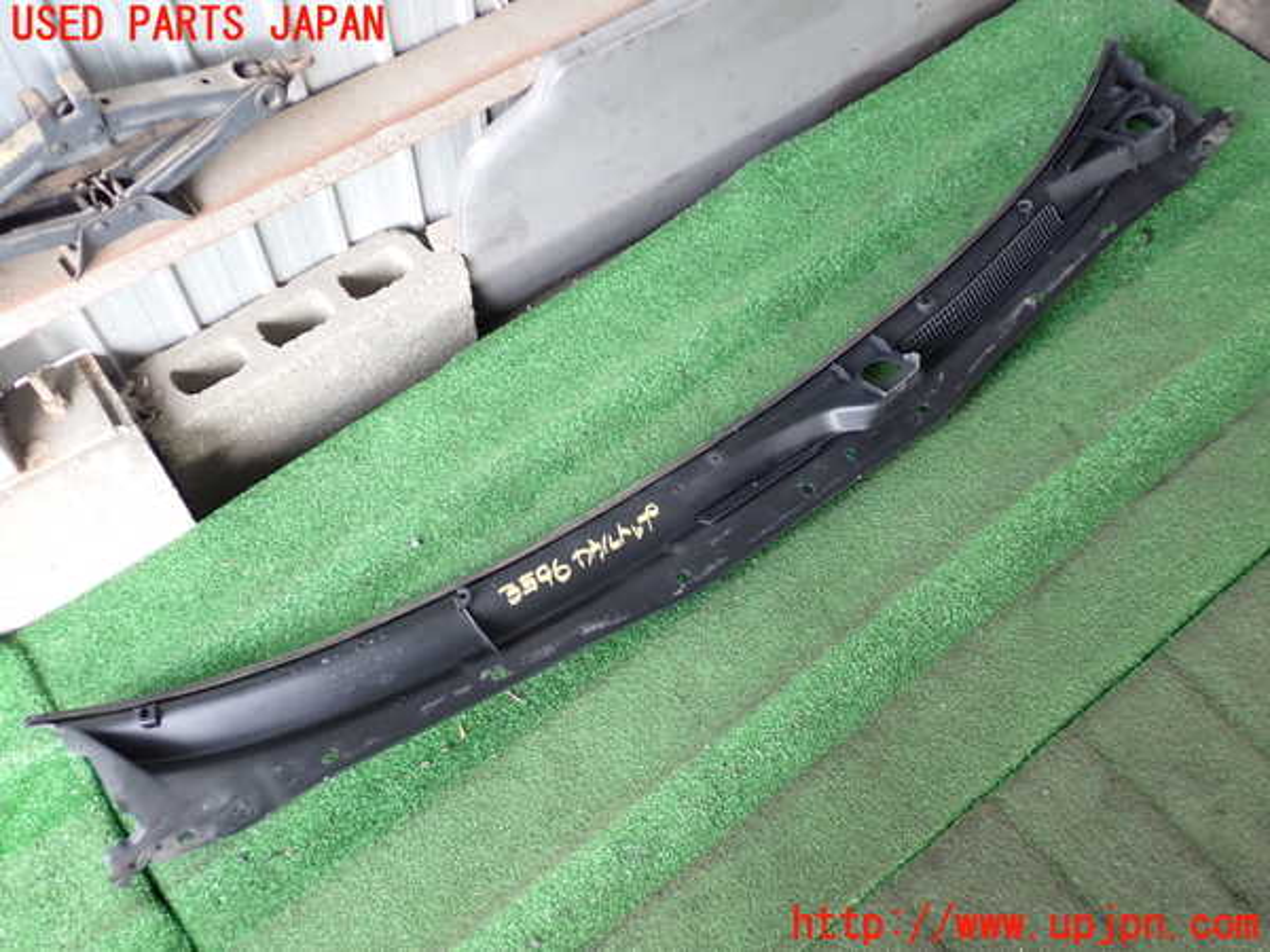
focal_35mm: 36
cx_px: 635
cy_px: 476
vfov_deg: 39.7
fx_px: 1321
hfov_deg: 51.4
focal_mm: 6.37
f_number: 2.5
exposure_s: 1/60
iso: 200
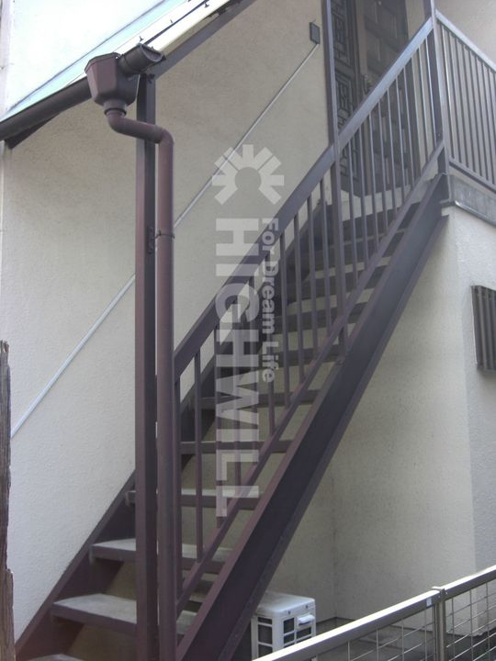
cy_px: 330
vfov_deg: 49.0
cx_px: 248
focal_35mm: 38
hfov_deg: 37.7
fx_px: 726
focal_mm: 7.9
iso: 80
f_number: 2.8
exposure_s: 1/125
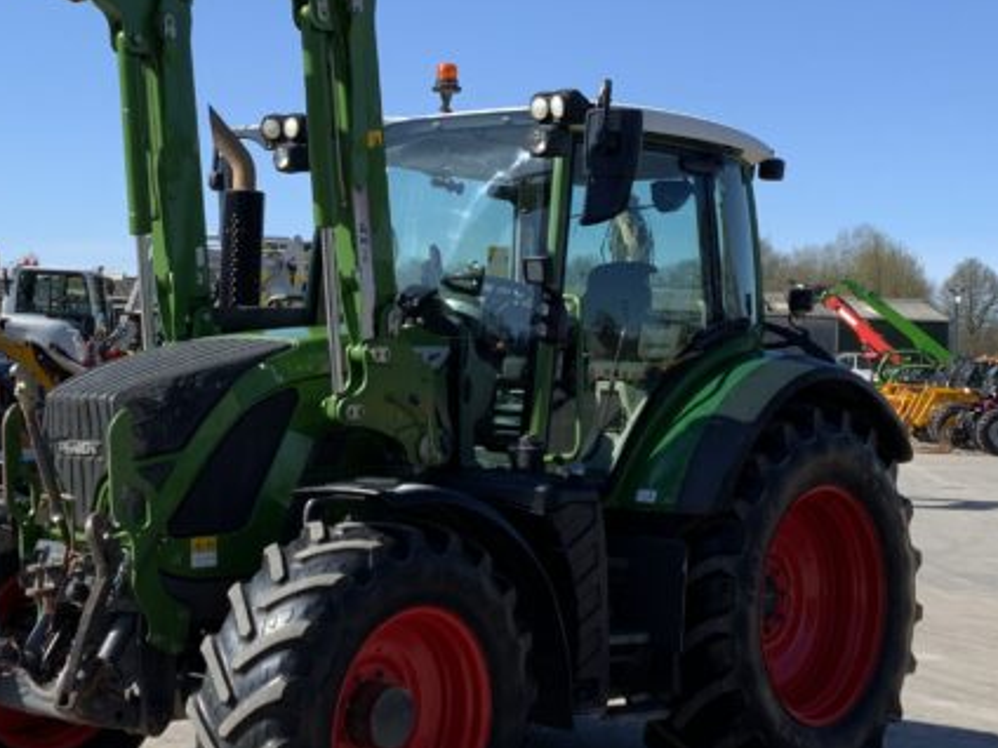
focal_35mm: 70
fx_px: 2018
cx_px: 497
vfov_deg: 20.9
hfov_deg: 27.8
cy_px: 238
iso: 16
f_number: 1.8
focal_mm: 3
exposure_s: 1/855
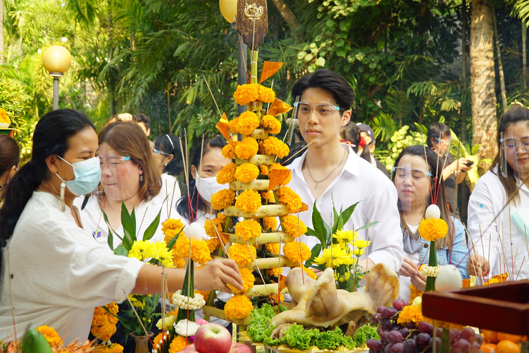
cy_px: 176
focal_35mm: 57
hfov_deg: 35.1
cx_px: 264
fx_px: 838
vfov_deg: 23.8
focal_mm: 38
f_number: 6.3
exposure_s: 1/60
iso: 100
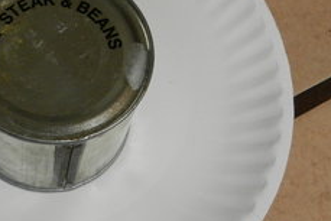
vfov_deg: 19.7
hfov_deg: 28.3
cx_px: 45
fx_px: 635
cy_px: 62
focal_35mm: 69
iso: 640
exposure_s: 1/200
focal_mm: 6.7
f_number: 4
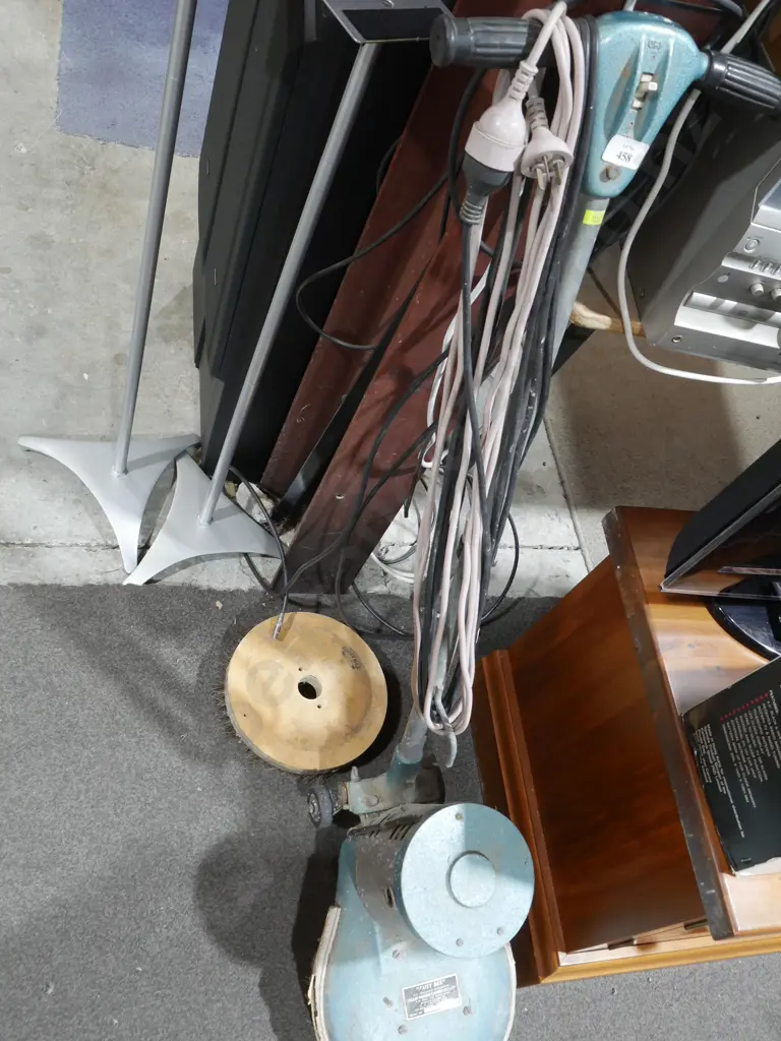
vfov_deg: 56.8
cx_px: 390
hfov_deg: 44.2
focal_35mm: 32
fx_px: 963
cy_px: 520
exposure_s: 1/60
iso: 1600
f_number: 5.6
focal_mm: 16
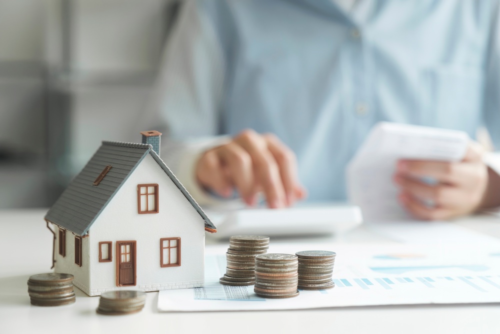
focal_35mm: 66
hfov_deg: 30.5
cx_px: 250
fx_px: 917
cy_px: 167
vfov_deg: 20.6
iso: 160
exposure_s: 1/125
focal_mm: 44.1
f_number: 2.8
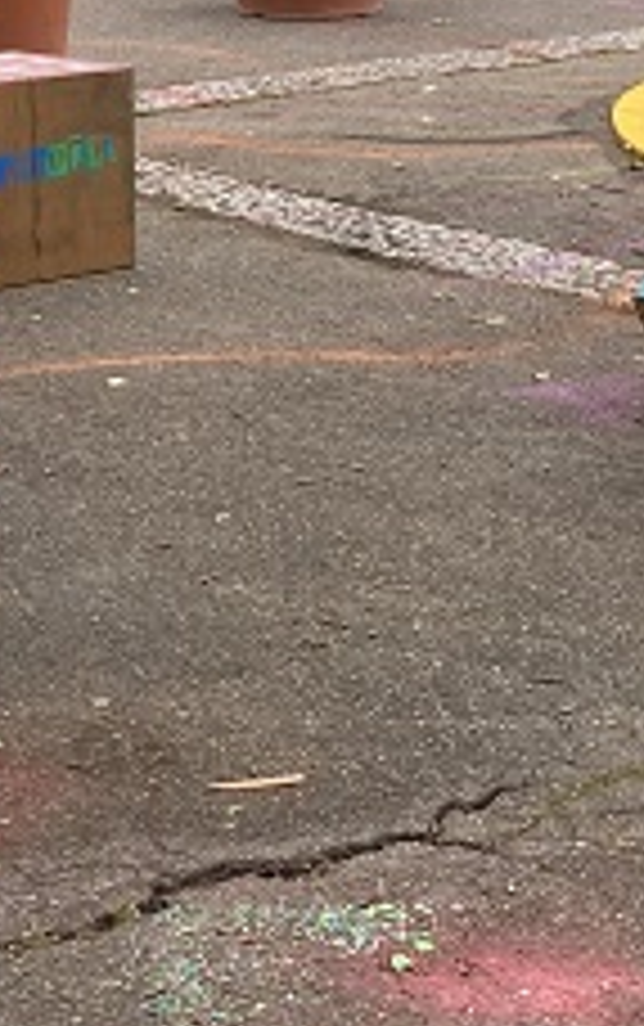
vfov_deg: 19.1
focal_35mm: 104
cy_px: -148
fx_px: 2913
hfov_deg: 12.6
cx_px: 149
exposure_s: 1/382
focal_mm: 3.99
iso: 20
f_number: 1.8
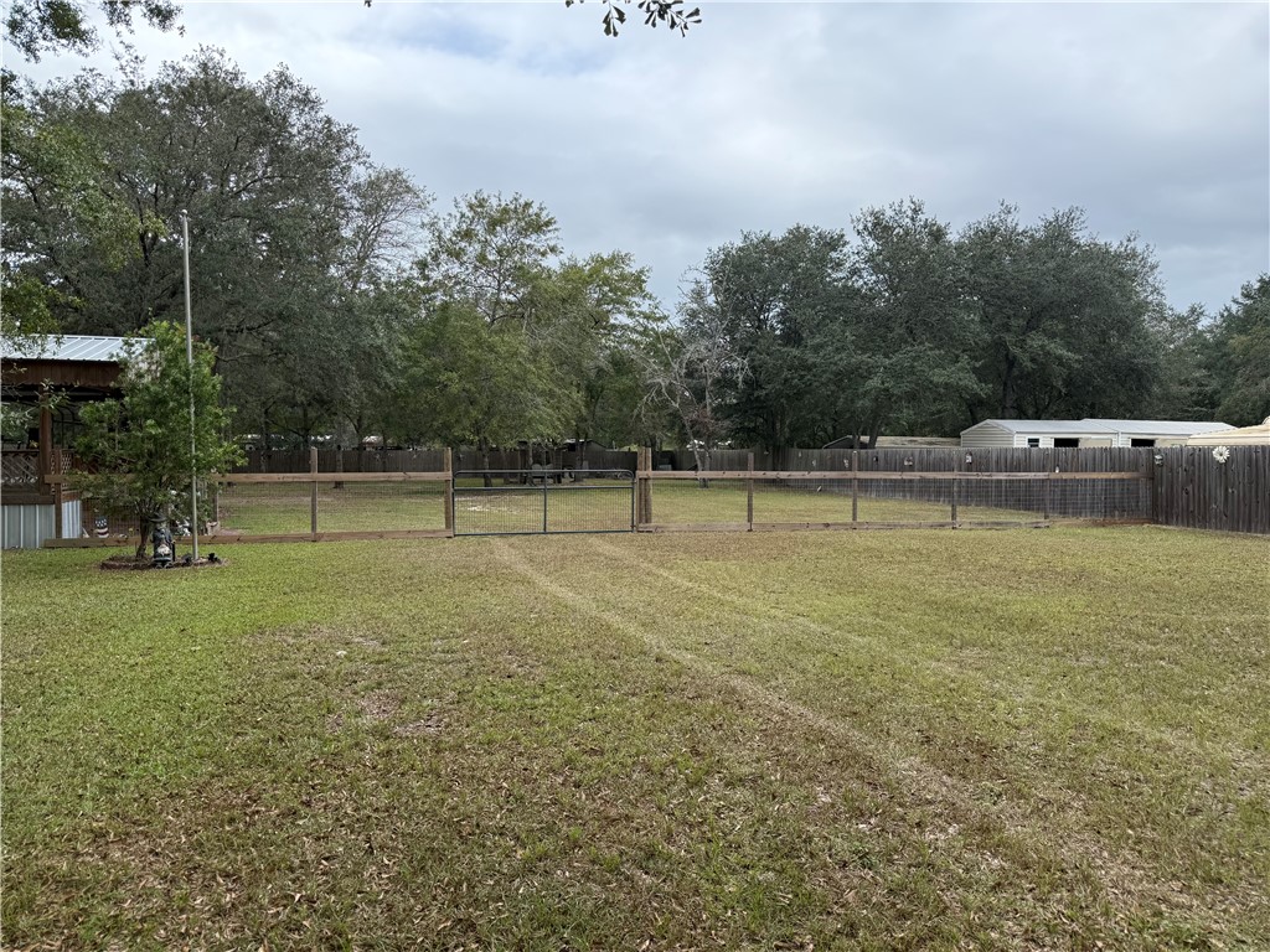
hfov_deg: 71.6
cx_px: 635
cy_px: 476
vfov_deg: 56.8
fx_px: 881
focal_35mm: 24
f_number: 1.78
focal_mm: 6.76
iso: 80
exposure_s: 1/2000
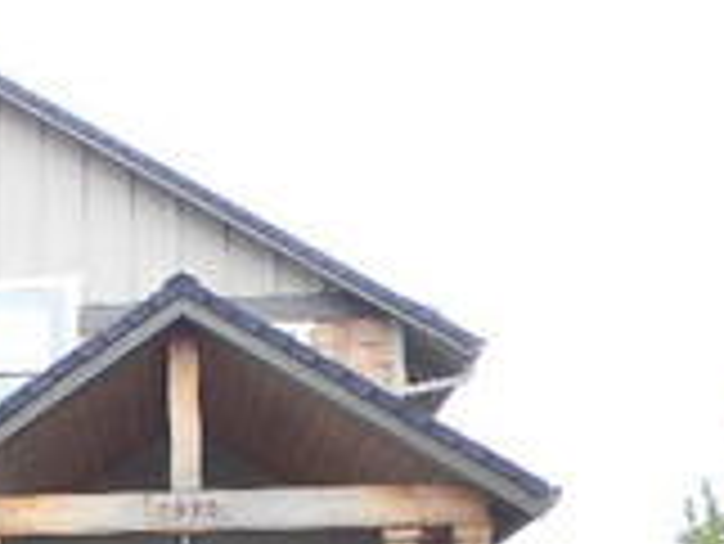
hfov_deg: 29.8
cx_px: -13
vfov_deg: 23.4
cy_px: 553
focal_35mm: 60
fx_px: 1256
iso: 131
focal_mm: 5
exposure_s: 1/30
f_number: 3.5
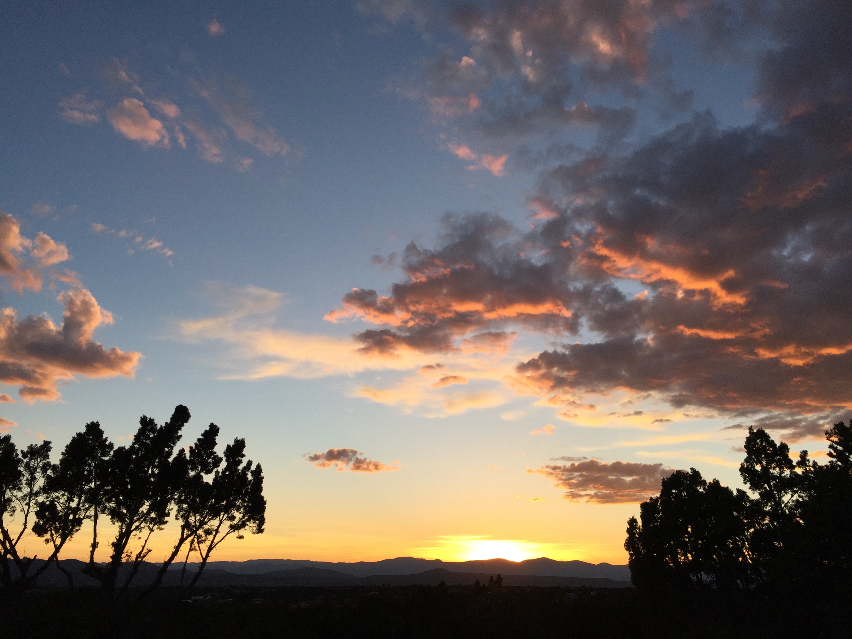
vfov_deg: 48.2
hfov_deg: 61.7
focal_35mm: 29
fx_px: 714
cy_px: 320
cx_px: 426
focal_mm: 4.15
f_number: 2.2
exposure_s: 1/573
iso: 32
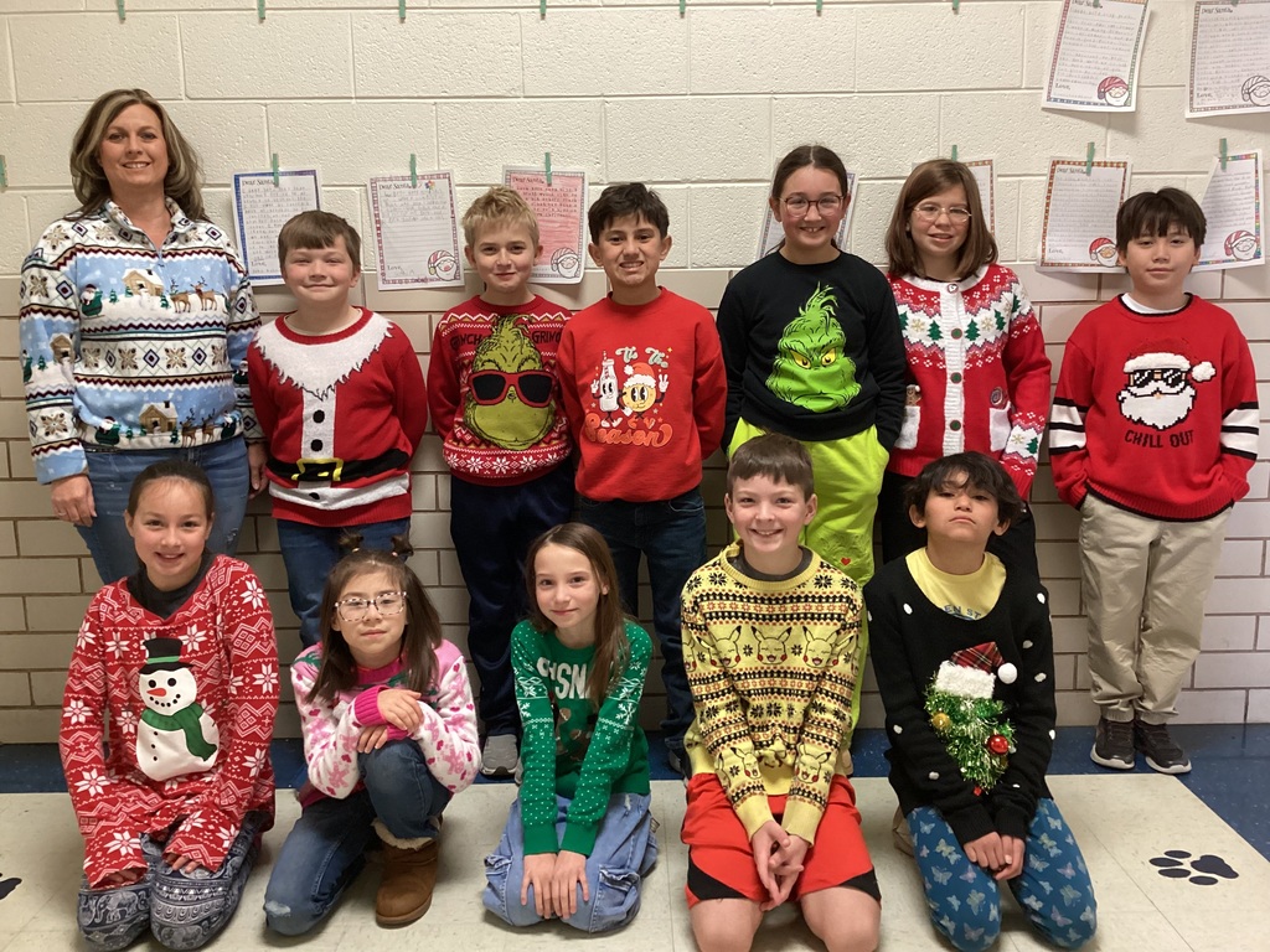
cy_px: 476
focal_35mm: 31
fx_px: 1137
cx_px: 635
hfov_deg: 58.4
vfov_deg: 45.4
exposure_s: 1/40
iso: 320
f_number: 2.4
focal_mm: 3.3
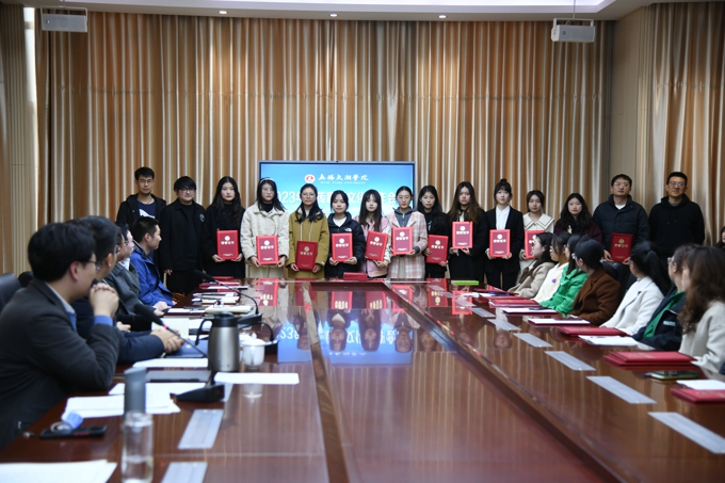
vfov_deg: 24.6
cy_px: 242
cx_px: 362
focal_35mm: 55
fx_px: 1107
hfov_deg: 36.3
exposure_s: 1/60
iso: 800
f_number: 4
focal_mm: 55
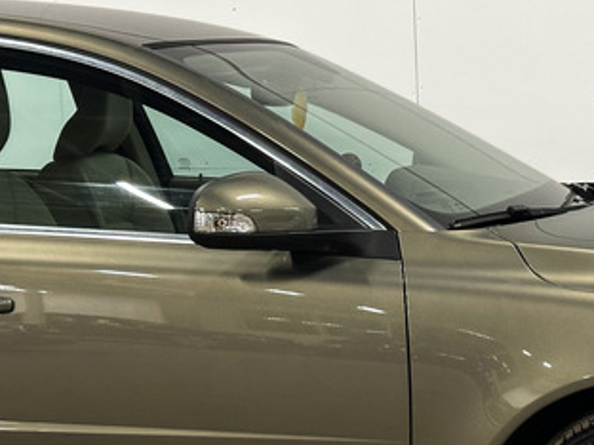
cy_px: 297
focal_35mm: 100
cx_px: 584
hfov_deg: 19.1
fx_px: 1716
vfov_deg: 14.8
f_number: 1.8
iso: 160
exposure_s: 1/50
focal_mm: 6.86
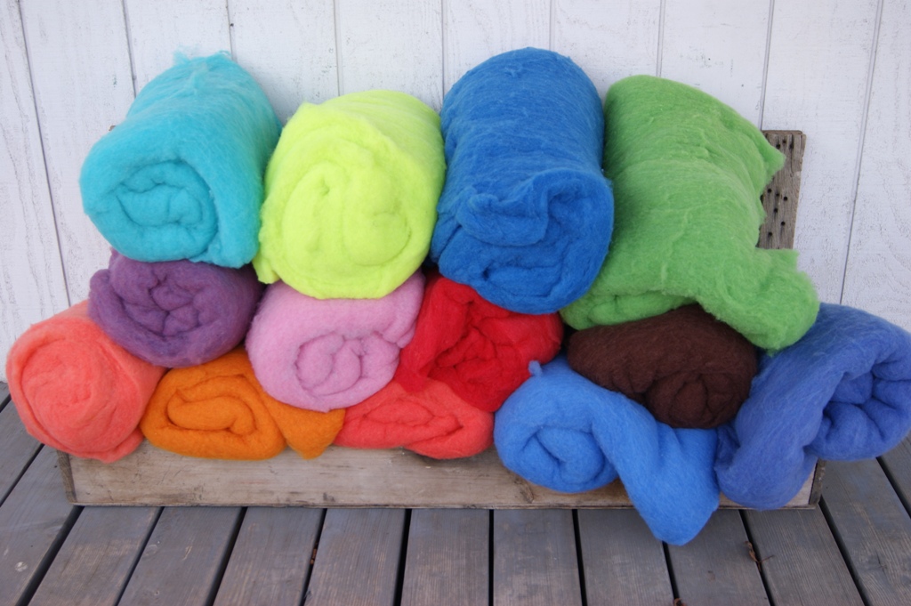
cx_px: 456
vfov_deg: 31.8
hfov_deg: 46.4
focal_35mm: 42
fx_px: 1062
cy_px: 303
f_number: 5
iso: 100
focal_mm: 28
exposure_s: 1/60
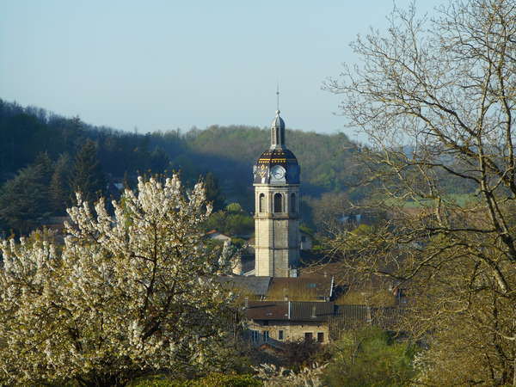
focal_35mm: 200
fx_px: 2981
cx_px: 258
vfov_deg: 7.4
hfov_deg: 9.9
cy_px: 194
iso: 80
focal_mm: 36
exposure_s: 1/160
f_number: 6.6
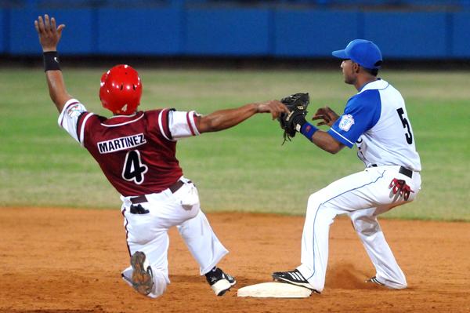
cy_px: 156
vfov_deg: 3.0
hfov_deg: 4.6
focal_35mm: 450
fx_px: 5870
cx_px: 235
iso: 2500
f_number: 3.5
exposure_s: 1/800
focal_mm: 300
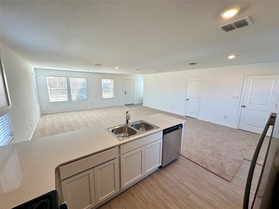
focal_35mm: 14
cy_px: 104
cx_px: 140
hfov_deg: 102.1
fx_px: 113
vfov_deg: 85.7
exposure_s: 1/120
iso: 64
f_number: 2.2
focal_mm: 2.22
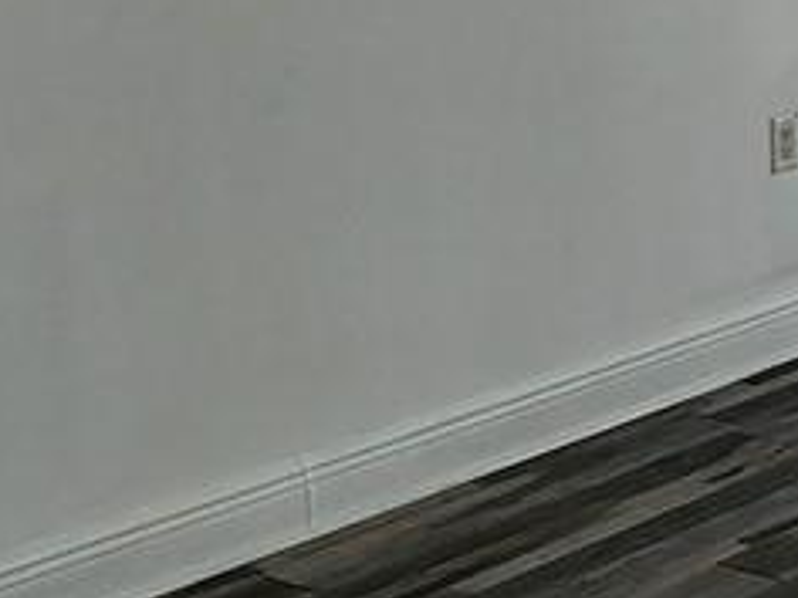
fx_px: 2029
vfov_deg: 15.9
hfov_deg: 17.4
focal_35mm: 88
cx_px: 1501
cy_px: -172
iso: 50
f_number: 2.2
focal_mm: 2.2
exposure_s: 1/60
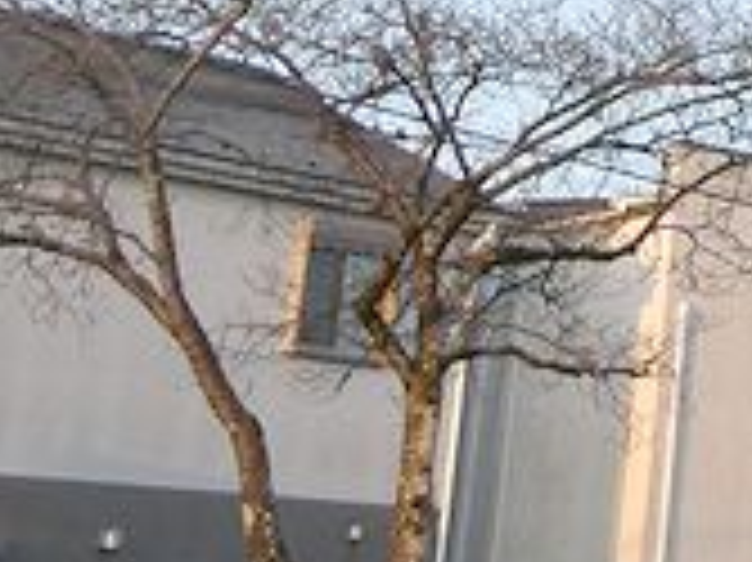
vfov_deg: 11.2
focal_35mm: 115
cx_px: 1288
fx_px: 2496
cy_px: -701
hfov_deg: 15.2
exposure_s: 1/400
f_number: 3.3
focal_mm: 4.3
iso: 80
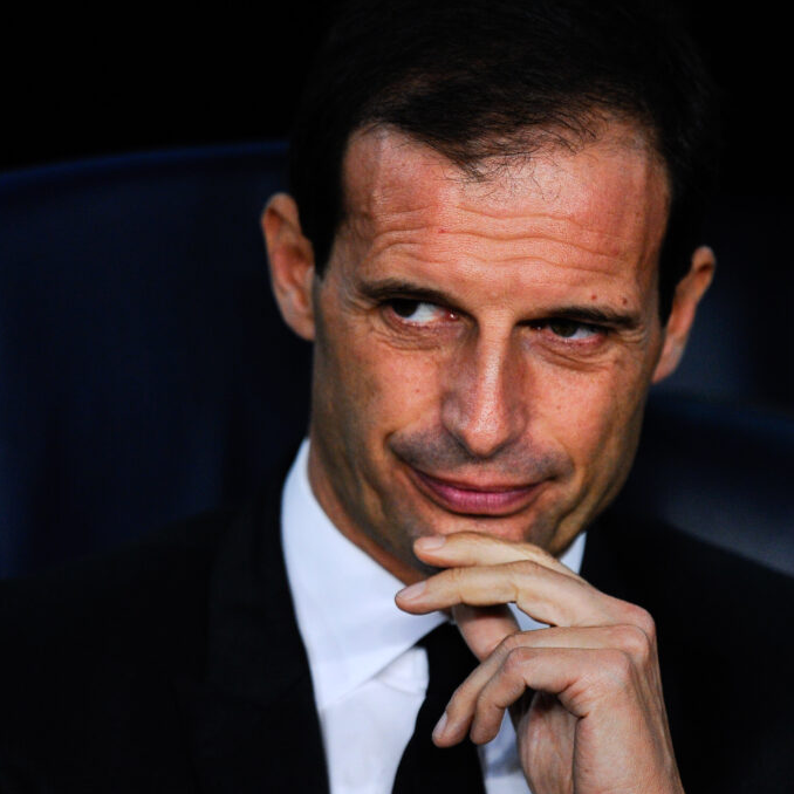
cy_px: 398
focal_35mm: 513
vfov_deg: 3.4
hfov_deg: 3.4
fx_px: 13313
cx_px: 411
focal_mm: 400
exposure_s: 1/1250
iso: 2000
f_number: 3.5
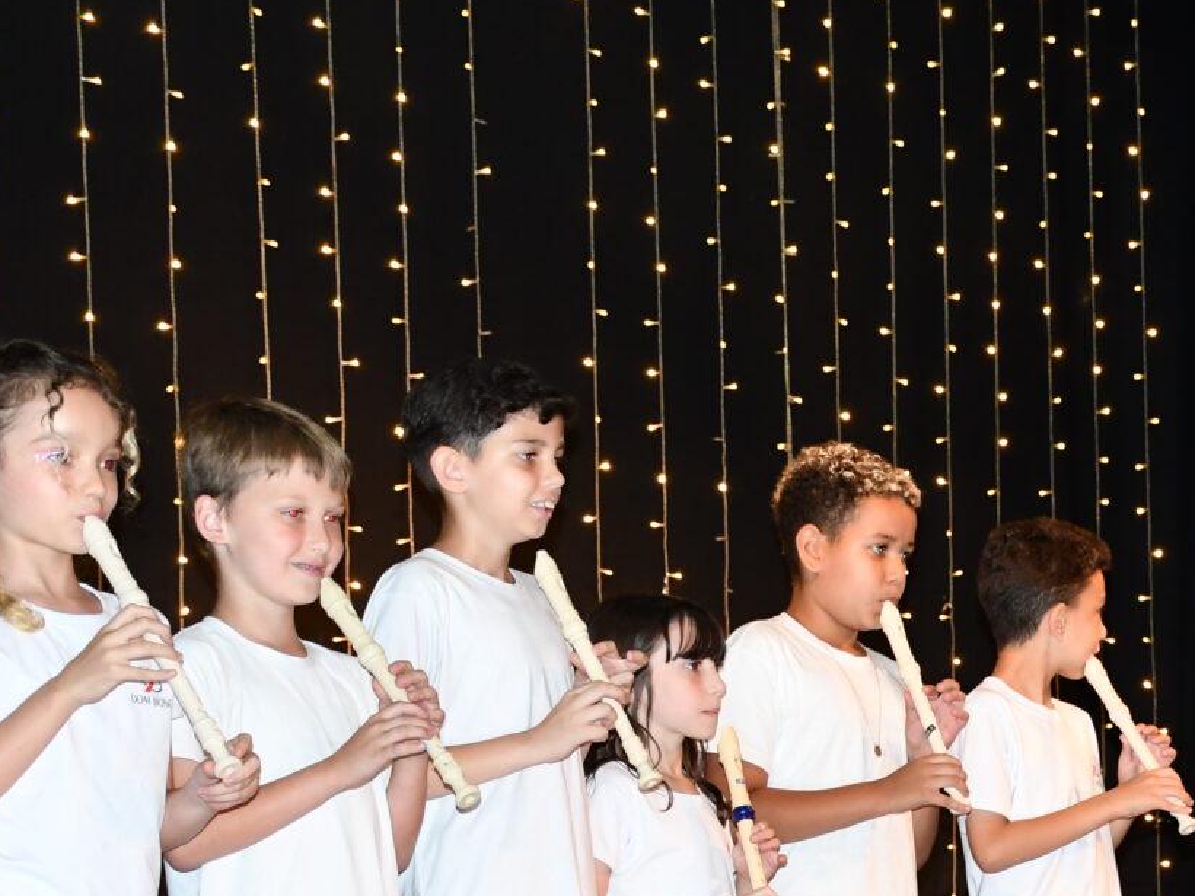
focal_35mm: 117
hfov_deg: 16.6
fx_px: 4039
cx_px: 1083
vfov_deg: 12.5
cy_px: 892
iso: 1400
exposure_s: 1/60
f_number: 4.2
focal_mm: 35
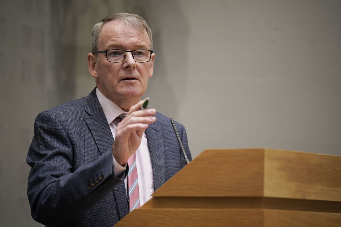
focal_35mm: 200
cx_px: 170
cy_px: 114
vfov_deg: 6.9
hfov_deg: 10.3
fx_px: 1894
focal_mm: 200
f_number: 2.8
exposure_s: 1/125
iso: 500
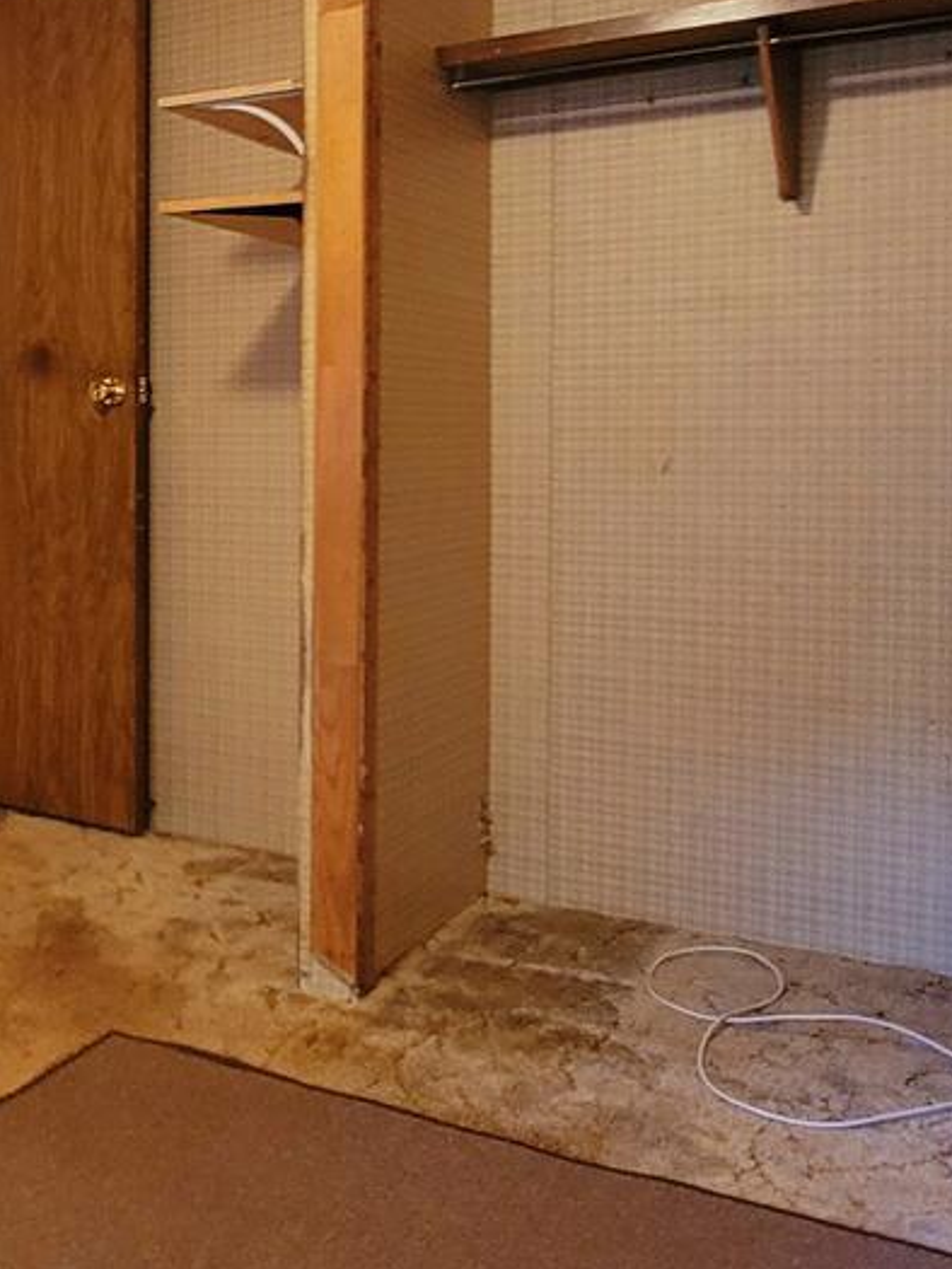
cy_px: 467
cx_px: -41
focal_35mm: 38
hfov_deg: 33.8
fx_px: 1393
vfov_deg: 48.4
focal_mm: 2.2
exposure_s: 1/30
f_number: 2.2
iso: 400
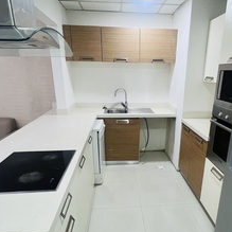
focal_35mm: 24
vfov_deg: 64.4
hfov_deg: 64.5
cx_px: 138
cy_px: 139
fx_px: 182
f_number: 1.8
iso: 160
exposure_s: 1/50
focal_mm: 1.57
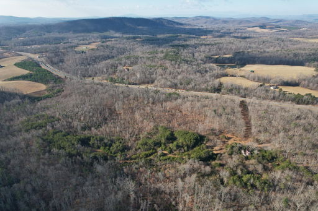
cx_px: 159
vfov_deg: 57.2
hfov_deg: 78.6
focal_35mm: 22
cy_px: 106
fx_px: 194
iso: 200
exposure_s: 1/350
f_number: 2.8
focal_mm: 8.38
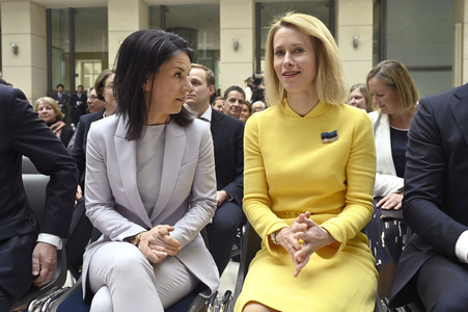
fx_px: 429
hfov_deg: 57.3
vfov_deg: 39.9
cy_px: 156
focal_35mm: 33
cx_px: 234
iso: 4000
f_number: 5
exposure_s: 1/800
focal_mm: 33
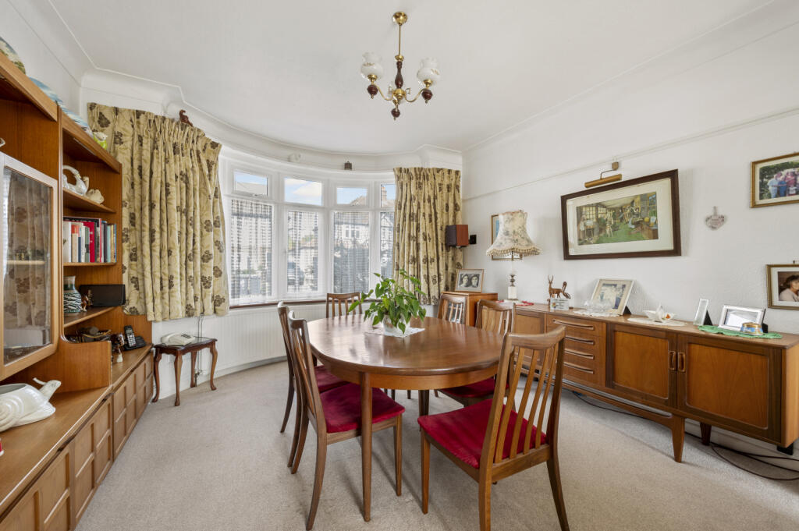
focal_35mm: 14
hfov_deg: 104.3
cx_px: 400
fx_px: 310
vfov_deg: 81.1
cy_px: 266
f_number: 16
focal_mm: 14
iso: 200
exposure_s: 1/2
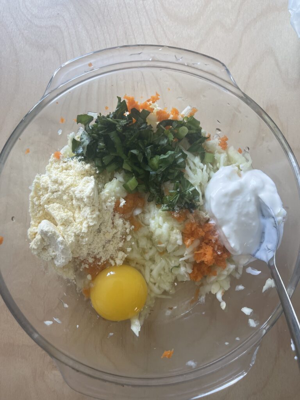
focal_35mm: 25
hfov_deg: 54.9
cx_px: 150
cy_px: 200
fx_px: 289
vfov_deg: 69.4
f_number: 1.6
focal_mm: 5.1
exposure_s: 1/121
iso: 125
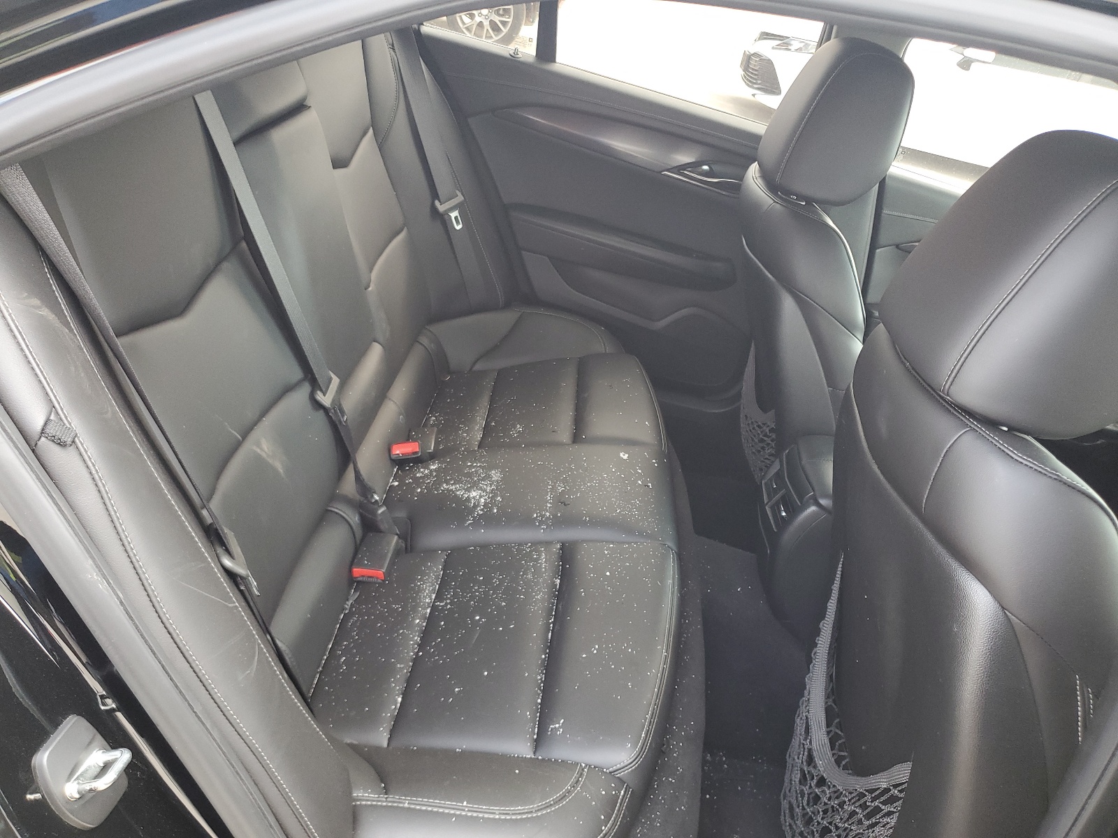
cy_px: 419
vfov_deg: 53.1
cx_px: 559
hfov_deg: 67.3
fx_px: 840
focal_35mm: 26
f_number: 1.5
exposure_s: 1/120
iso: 90
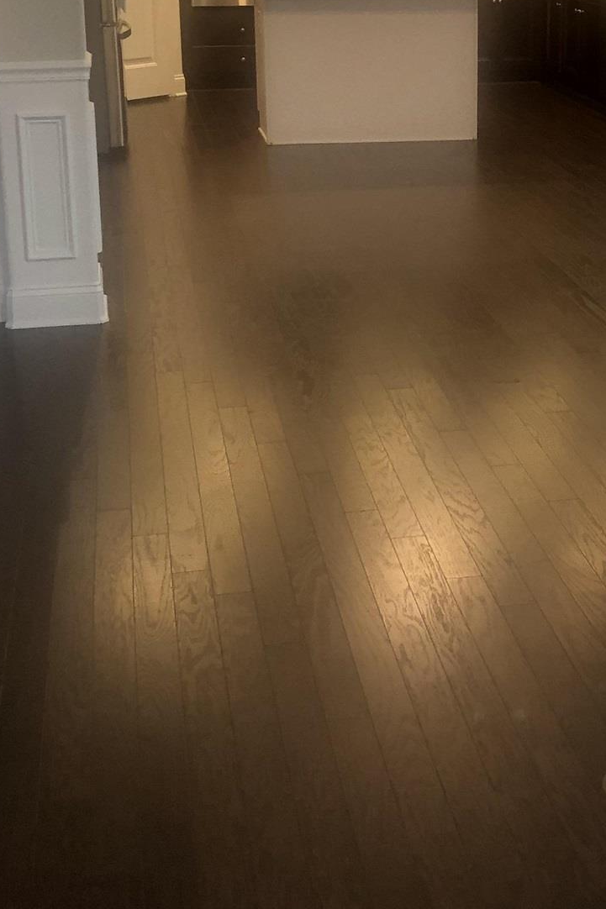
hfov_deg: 21.7
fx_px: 1566
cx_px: 473
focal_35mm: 62
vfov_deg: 32.1
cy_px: 284
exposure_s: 1/40
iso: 320
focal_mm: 4
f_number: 1.8
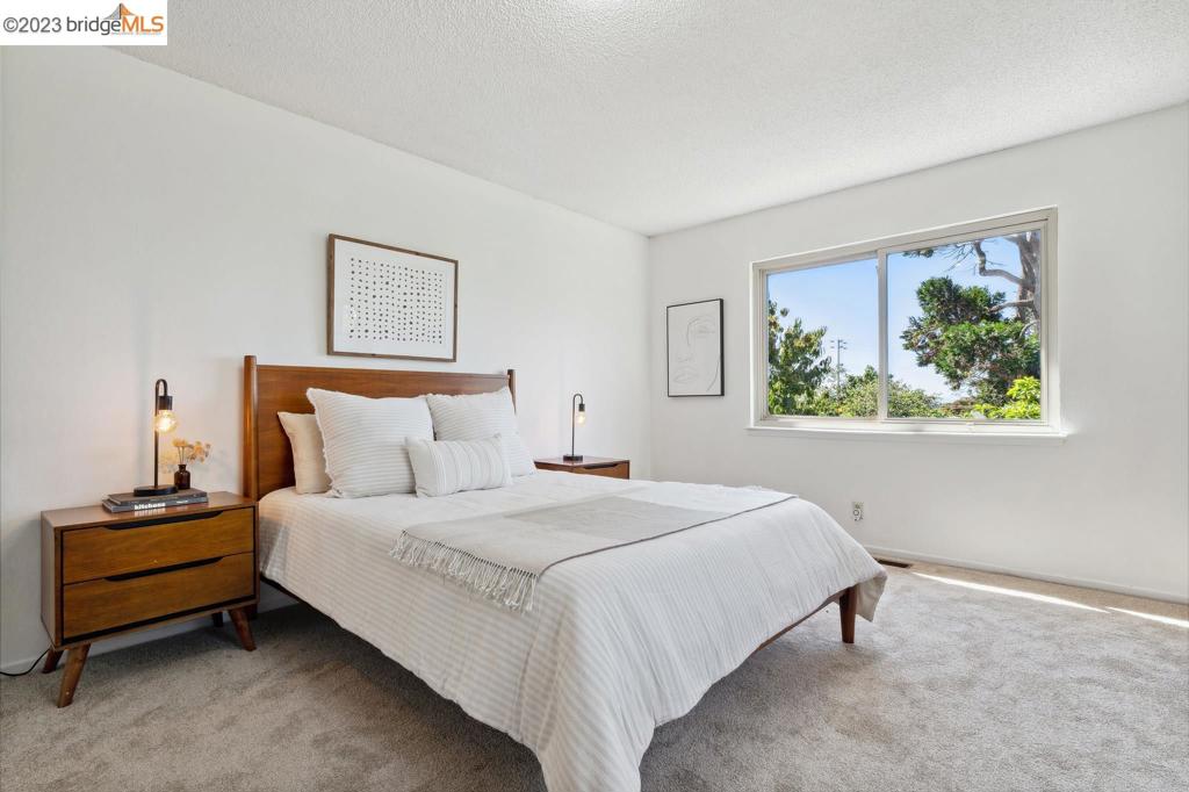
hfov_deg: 93.3
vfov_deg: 70.4
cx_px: 594
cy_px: 396
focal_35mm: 17
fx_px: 561
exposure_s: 1/100
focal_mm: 17
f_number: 11
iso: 400
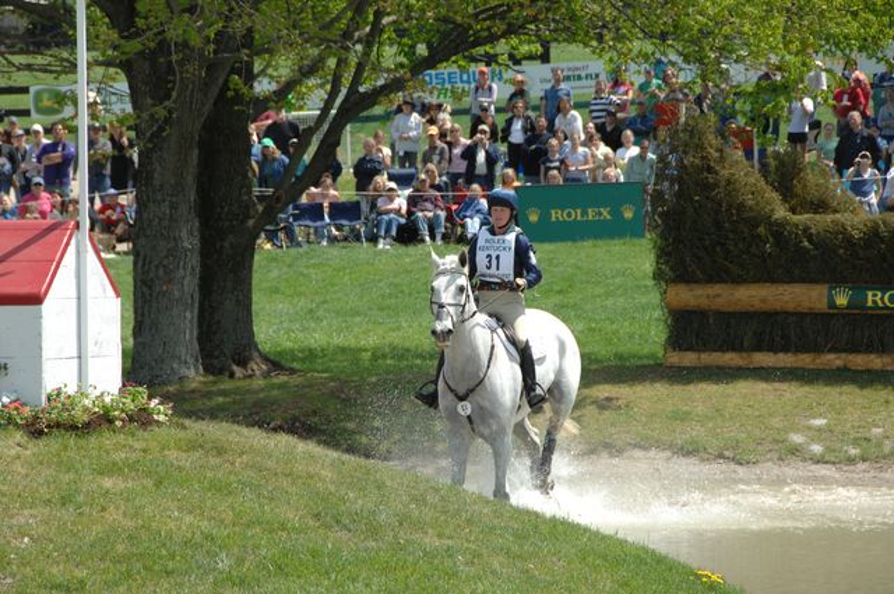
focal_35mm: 225
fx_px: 5580
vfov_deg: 6.1
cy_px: 297
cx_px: 447
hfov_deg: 9.2
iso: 500
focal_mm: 150
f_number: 9
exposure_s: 1/500
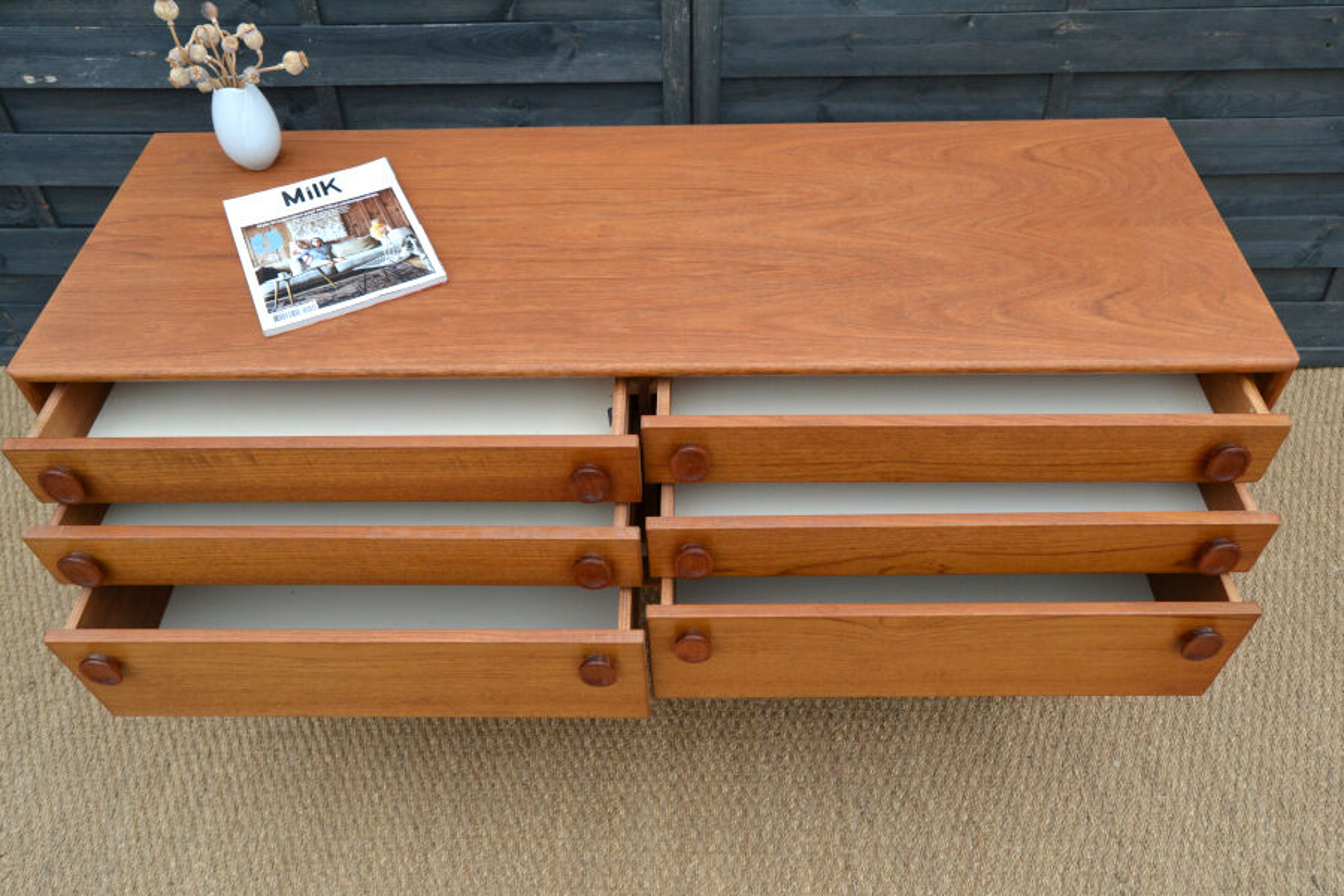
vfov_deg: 47.9
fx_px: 1008
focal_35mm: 27
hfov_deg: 67.4
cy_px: 448
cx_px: 672
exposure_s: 1/125
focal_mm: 18
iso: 360
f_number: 5.6
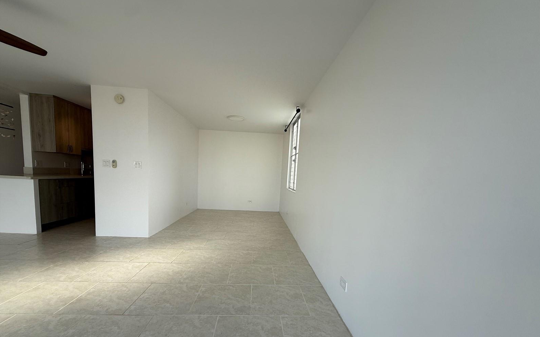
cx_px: 272
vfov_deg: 74.1
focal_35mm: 15
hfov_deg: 101.5
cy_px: 198
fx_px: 221
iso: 50
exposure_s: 1/307
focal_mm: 2.22
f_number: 2.2
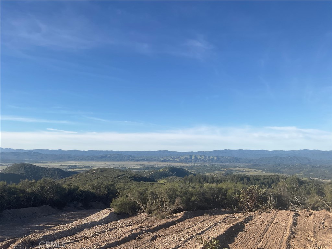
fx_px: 278
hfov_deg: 61.7
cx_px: 166
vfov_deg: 48.2
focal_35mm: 29
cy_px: 124
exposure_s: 1/2320
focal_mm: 3
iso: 16
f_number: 1.8
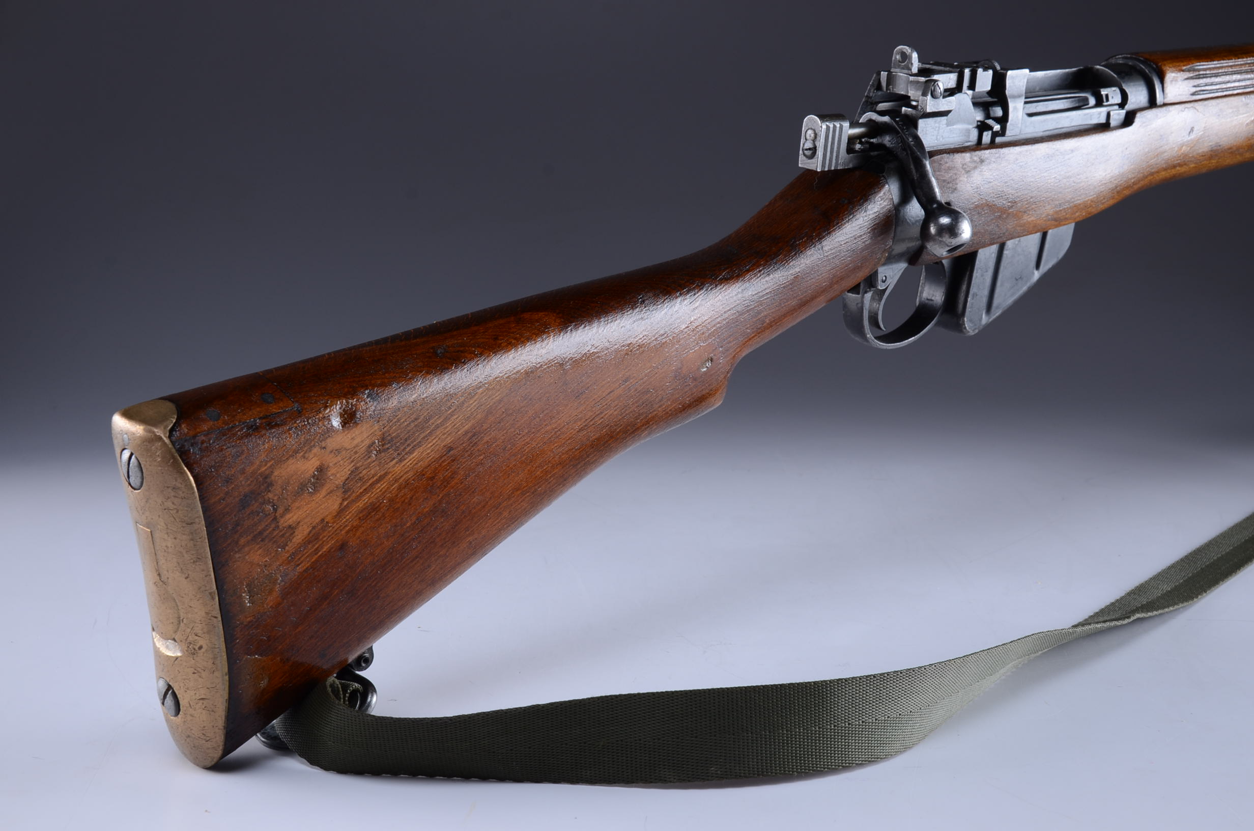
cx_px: 627
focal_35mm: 51
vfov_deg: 26.4
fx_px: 1773
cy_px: 416
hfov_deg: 39.0
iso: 125
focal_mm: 34
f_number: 13
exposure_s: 1/50
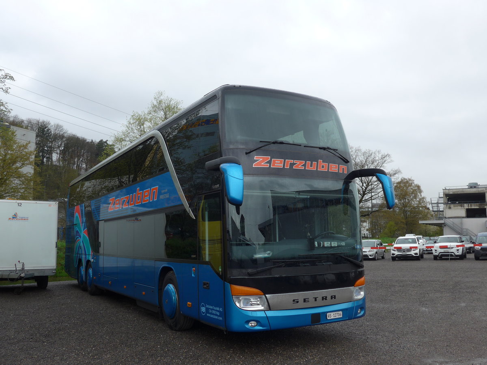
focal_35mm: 34
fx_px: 478
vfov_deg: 41.8
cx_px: 244
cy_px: 182
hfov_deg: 54.0
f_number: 2.8
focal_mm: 7
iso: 80
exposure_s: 1/160
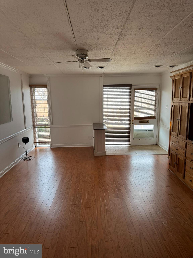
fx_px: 178
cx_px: 96
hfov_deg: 56.8
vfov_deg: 71.6
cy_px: 129
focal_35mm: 24
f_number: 1.78
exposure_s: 1/121
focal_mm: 6.76
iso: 160
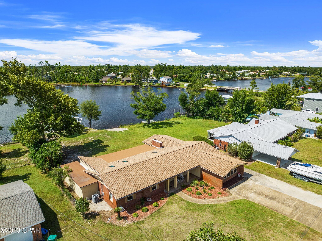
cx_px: 161
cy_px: 120
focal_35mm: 24
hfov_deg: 71.6
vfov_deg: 56.8
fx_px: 223
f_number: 4
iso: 100
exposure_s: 1/240
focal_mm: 12.29
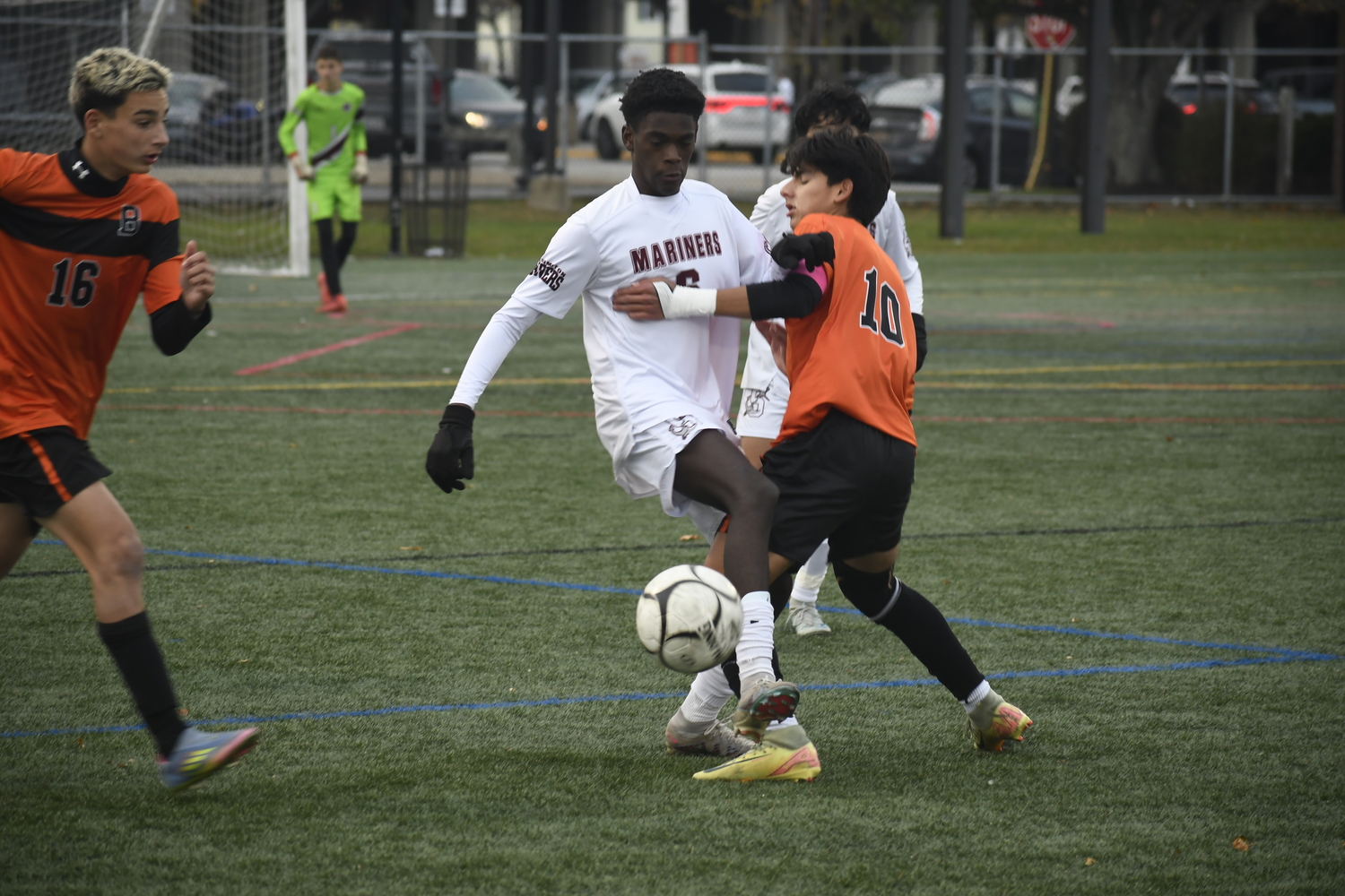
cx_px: 672
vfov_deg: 7.0
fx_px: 7285
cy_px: 448
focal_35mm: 195
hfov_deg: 10.5
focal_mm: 130
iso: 640
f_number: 4.8
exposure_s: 1/320
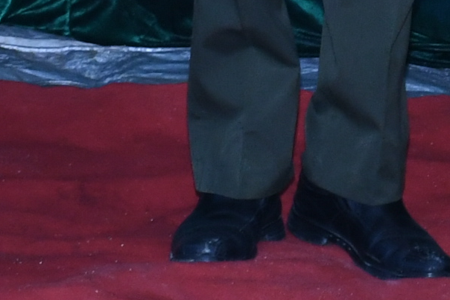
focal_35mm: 332
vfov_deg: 4.0
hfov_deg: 6.1
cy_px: -706
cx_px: 855
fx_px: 4151
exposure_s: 1/200
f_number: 4
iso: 1000
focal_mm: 32
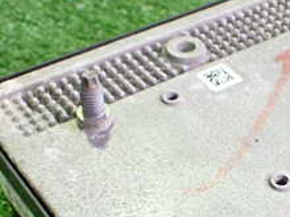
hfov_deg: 23.4
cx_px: 248
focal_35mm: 82
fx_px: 687
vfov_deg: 17.8
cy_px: 189
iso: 800
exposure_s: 1/60
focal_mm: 5.4
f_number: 2.3
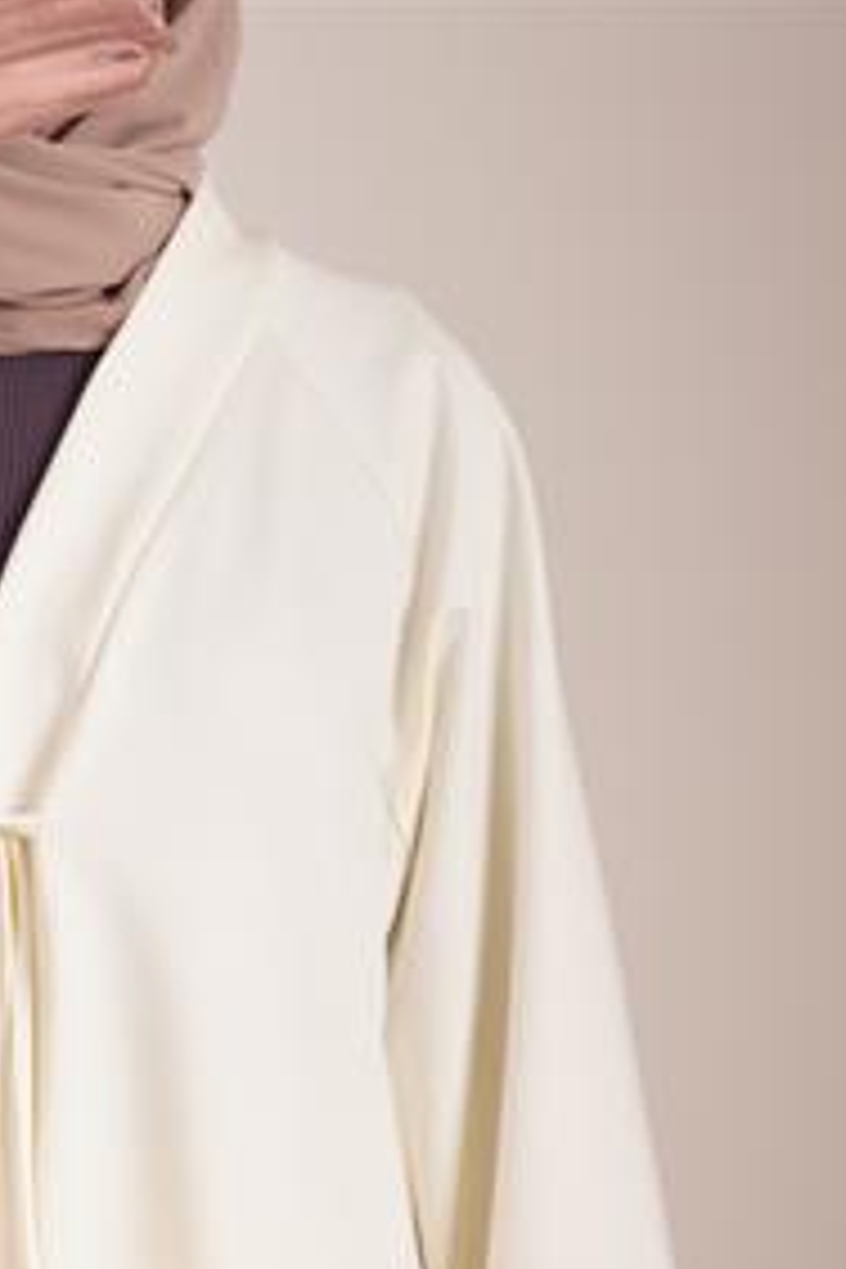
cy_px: 1346
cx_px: -9
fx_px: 5252
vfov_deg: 13.5
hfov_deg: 9.1
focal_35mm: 149
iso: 250
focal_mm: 70
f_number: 7.1
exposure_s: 1/800
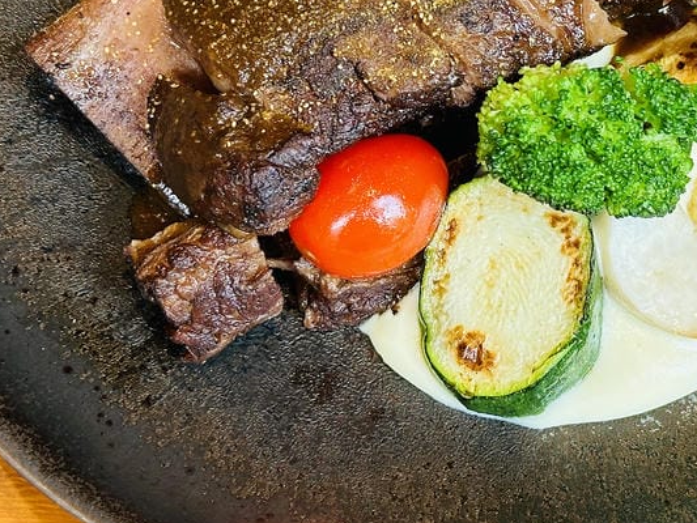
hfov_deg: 18.1
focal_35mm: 108
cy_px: 61
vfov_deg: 13.6
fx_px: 2175
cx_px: 530
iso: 64
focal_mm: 6.86
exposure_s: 1/60
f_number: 1.78
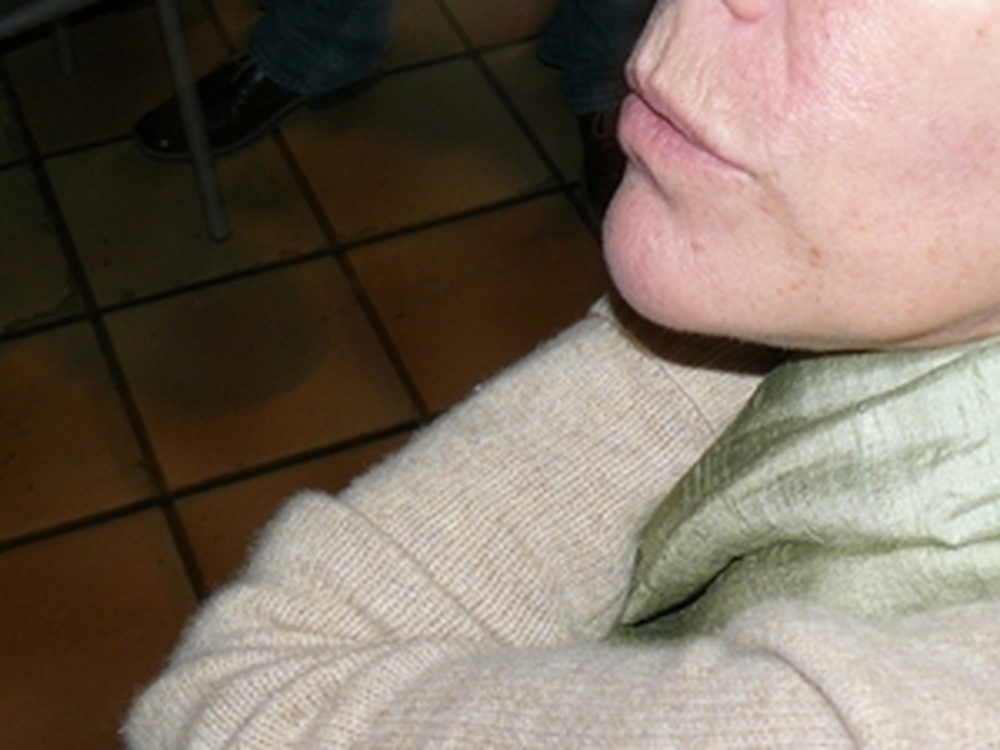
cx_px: 530
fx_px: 2080
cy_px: 23
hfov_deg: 27.0
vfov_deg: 19.9
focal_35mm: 72
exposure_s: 1/30
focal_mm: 6
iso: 100
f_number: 2.8
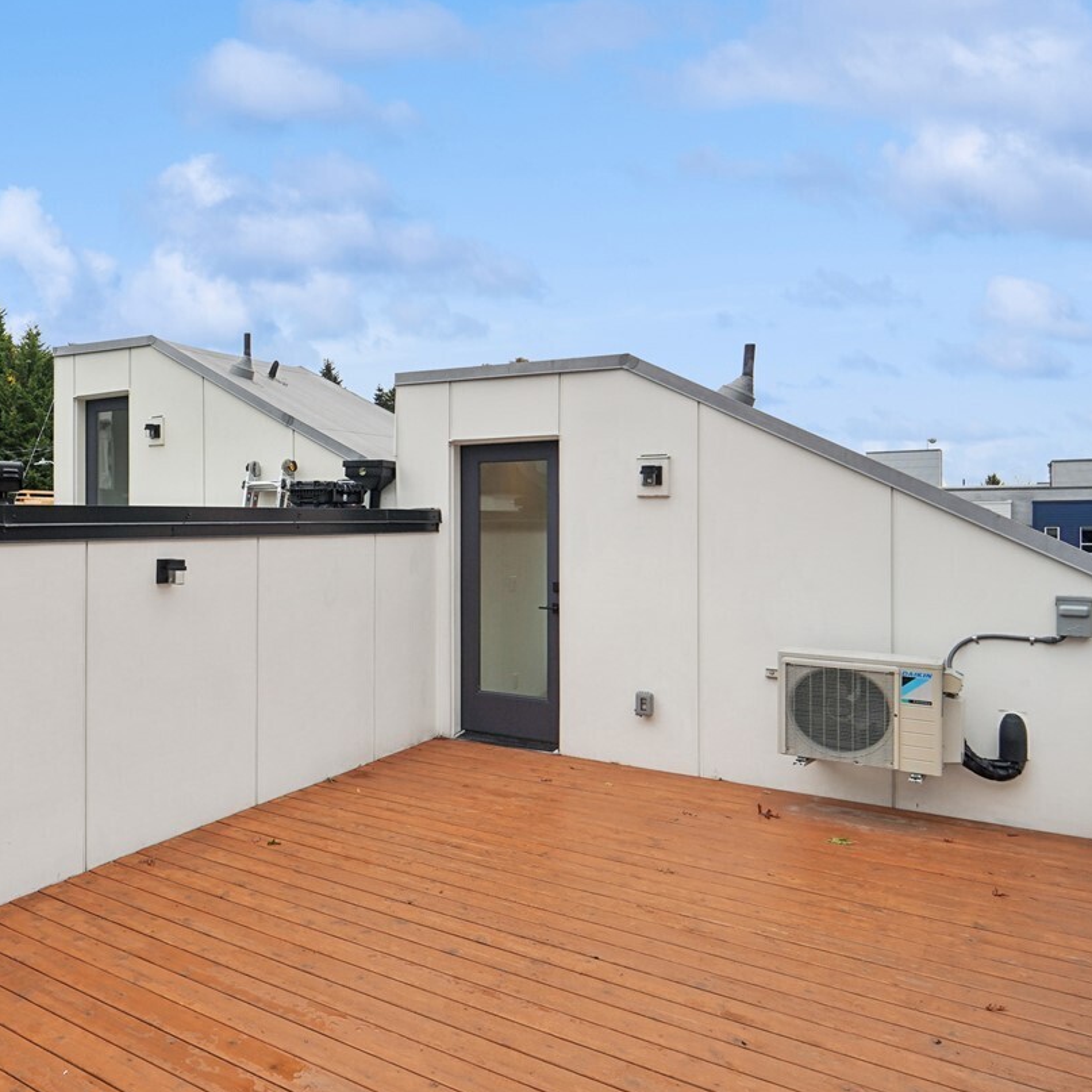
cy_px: 521
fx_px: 892
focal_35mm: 25
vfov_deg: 62.9
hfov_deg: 58.0
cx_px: 214
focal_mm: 14
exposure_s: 1/200
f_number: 8
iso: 200
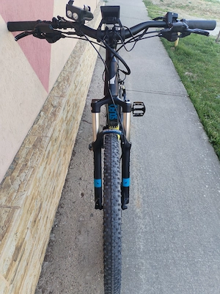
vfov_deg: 67.3
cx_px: 110
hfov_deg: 53.1
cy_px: 147
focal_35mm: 26
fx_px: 220
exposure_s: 1/110
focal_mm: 4.75
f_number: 1.8
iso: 100
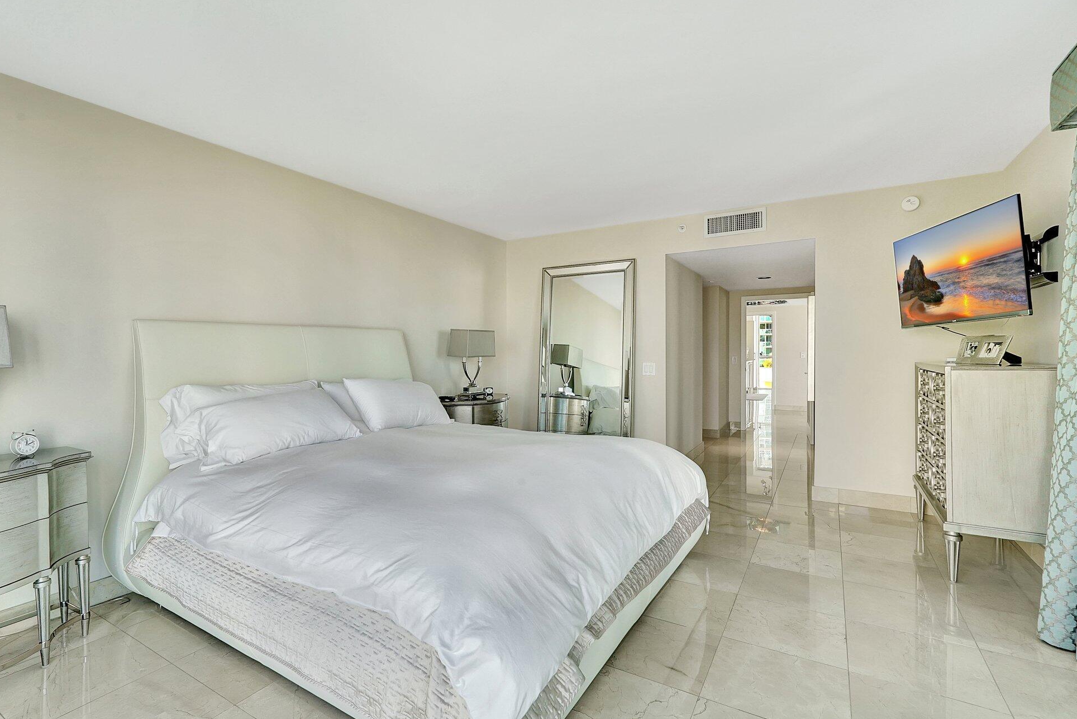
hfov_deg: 91.4
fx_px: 525
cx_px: 506
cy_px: 340
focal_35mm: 18
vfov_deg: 68.8
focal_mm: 16.5
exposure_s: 1/30
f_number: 13
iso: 640
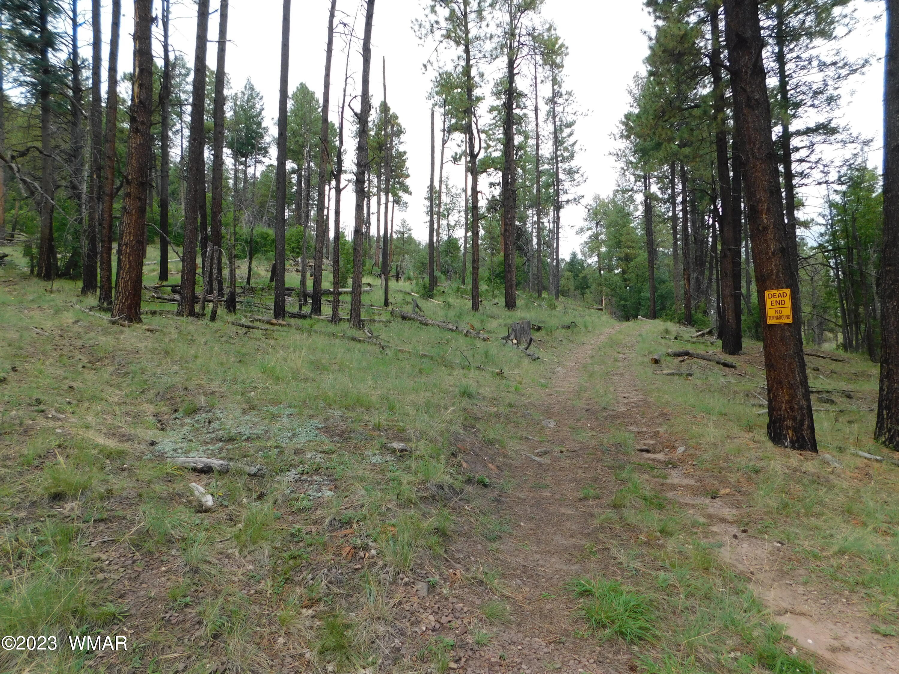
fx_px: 597
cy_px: 337
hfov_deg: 73.9
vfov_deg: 58.9
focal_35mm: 23
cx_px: 450
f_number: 3
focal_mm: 4
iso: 125
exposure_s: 1/640
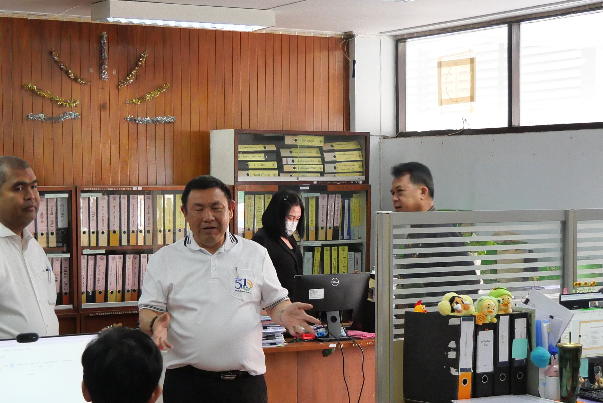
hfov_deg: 28.0
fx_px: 1207
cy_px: 293
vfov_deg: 18.9
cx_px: 327
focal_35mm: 72
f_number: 3.8
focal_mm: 17
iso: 1600
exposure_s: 1/125
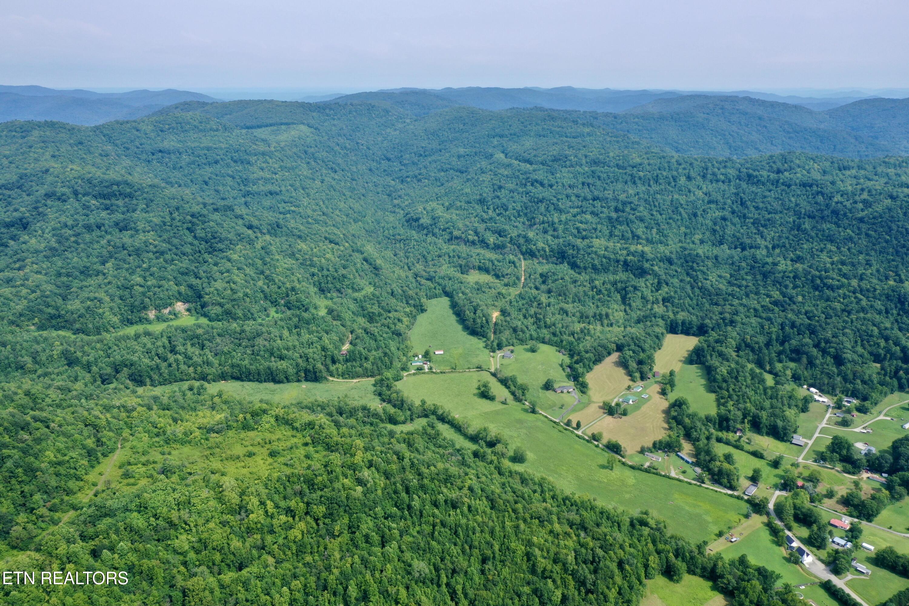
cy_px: 303
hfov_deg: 65.5
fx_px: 707
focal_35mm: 28
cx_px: 454
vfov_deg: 46.4
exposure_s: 1/100
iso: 100
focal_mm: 10.26
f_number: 6.3
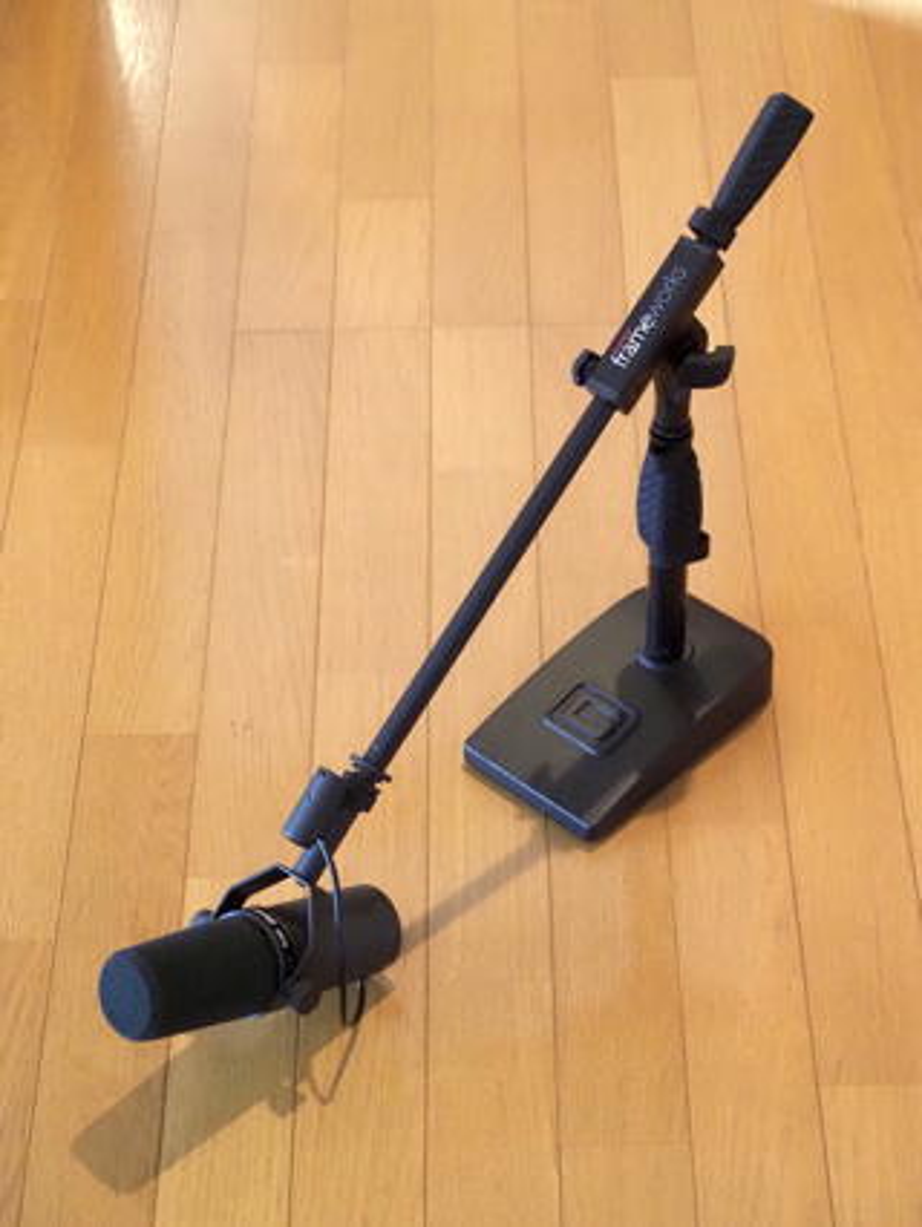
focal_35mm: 80
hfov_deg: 18.5
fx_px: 2838
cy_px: 614
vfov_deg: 24.4
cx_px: 461
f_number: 5.6
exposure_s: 1/80
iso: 6400
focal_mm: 40
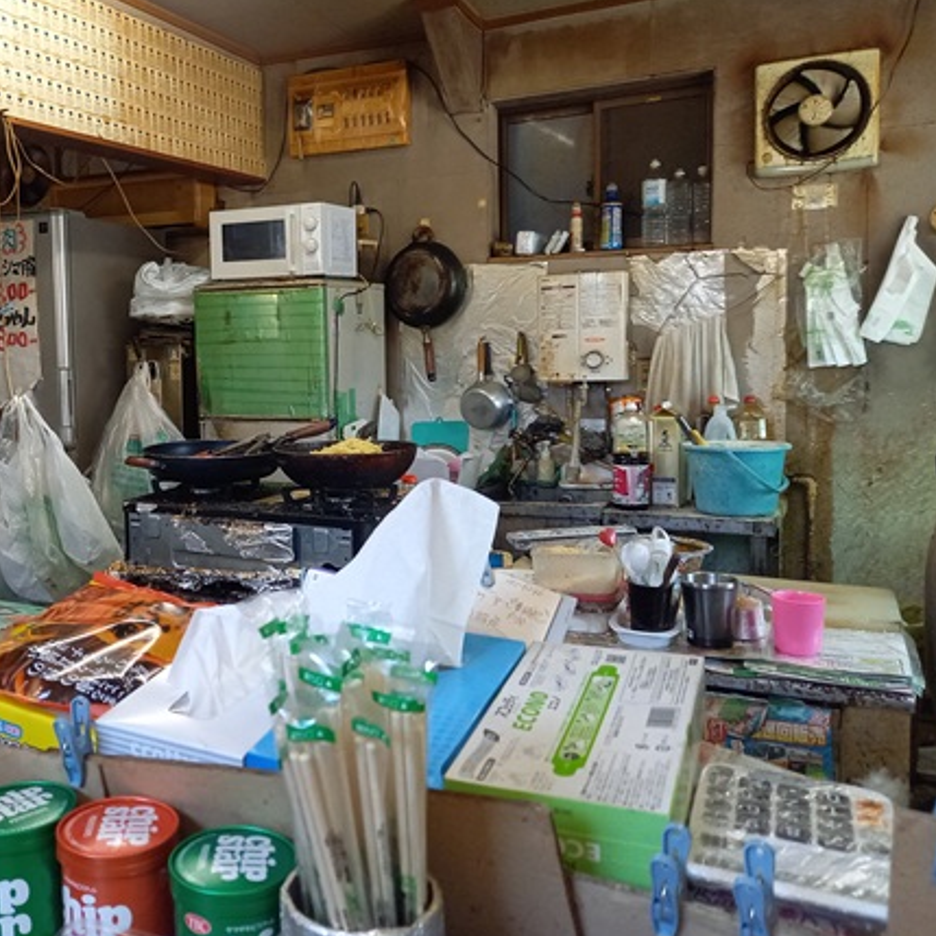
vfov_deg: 49.7
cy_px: 441
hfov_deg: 48.5
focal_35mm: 33
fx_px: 1010
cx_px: 277
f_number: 1.8
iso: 320
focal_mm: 4.65
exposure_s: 1/60
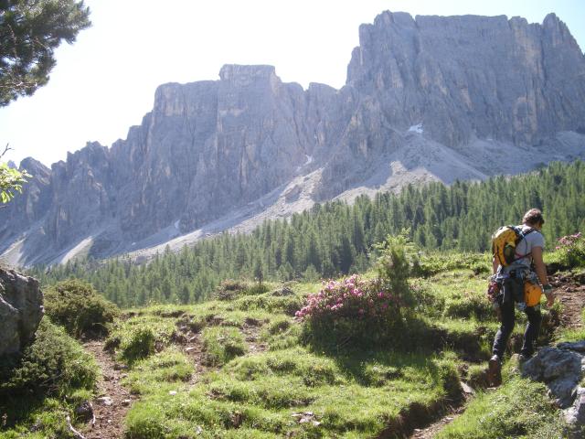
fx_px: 625
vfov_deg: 38.7
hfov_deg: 50.1
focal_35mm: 37
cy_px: 220
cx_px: 292
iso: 64
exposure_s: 1/293
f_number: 2.8
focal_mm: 7.9
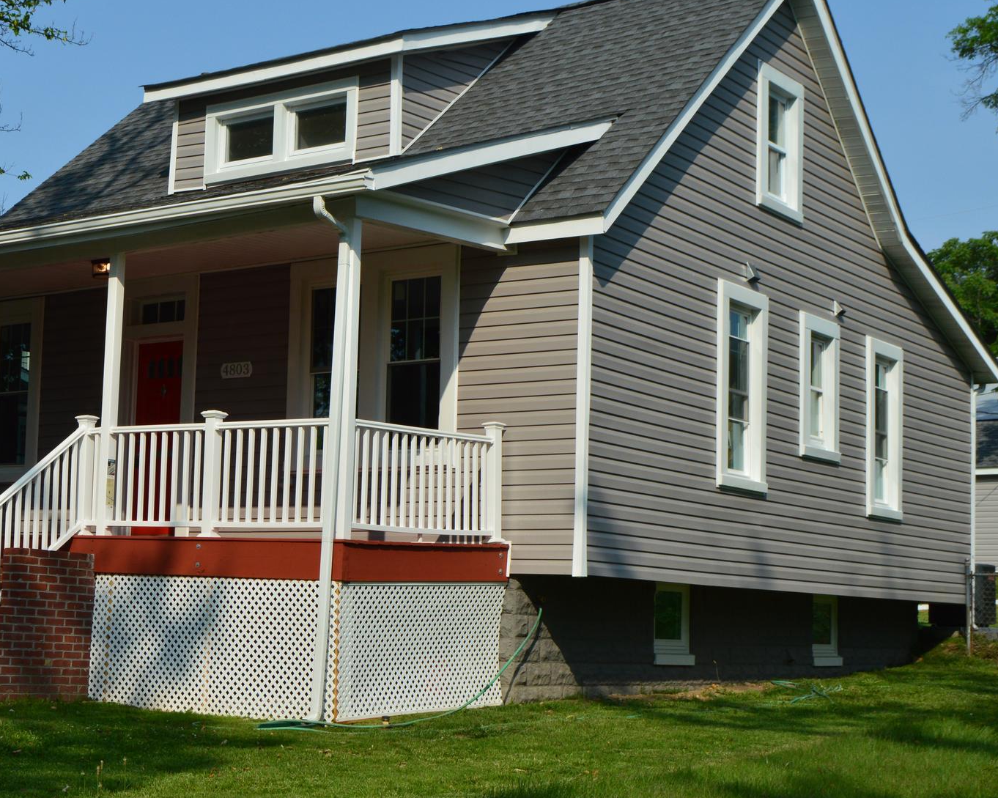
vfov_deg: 27.6
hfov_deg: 33.9
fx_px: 1624
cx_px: 337
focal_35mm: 55
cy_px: 443
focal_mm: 26
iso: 250
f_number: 11
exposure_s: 1/500
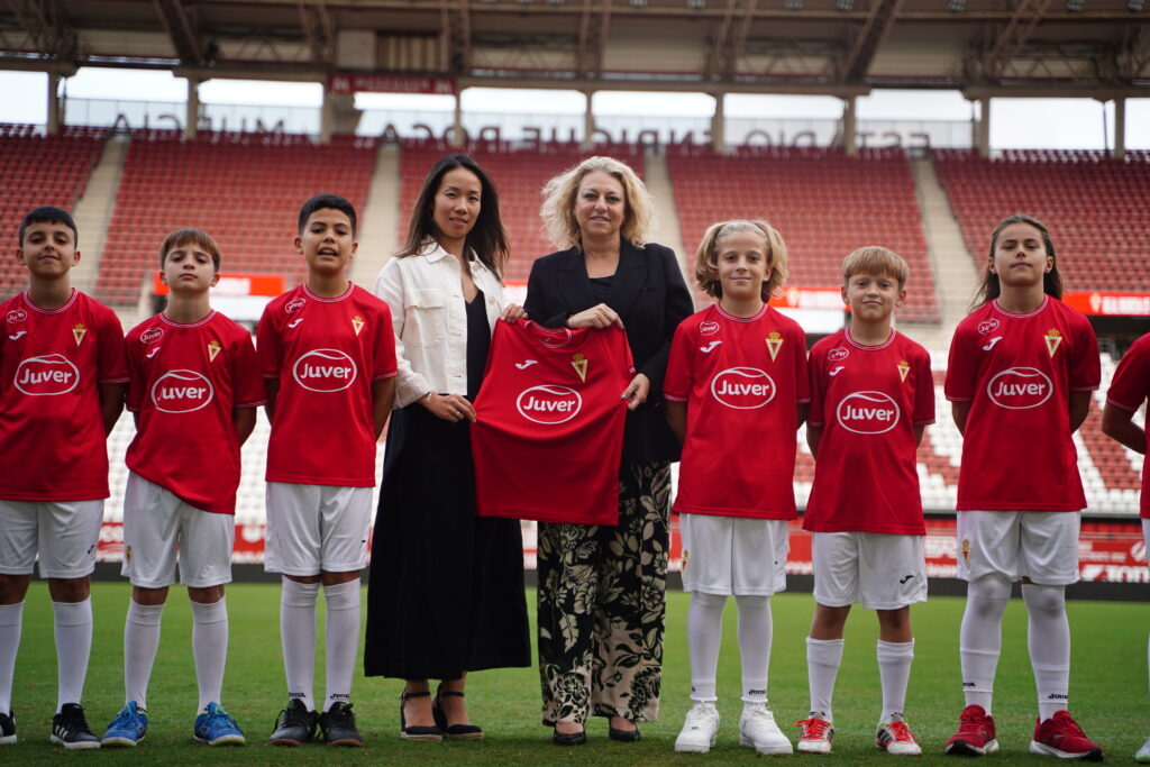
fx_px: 2396
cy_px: 384
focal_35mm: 75
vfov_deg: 18.2
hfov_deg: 27.0
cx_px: 575
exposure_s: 1/250
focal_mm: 75
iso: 200
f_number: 2.8
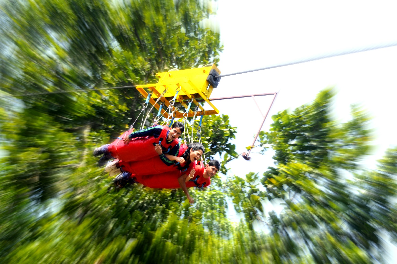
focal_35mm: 150
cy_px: 132
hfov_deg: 13.7
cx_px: 198
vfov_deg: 9.1
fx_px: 1652
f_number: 5.6
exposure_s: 1/400
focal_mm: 100
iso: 200
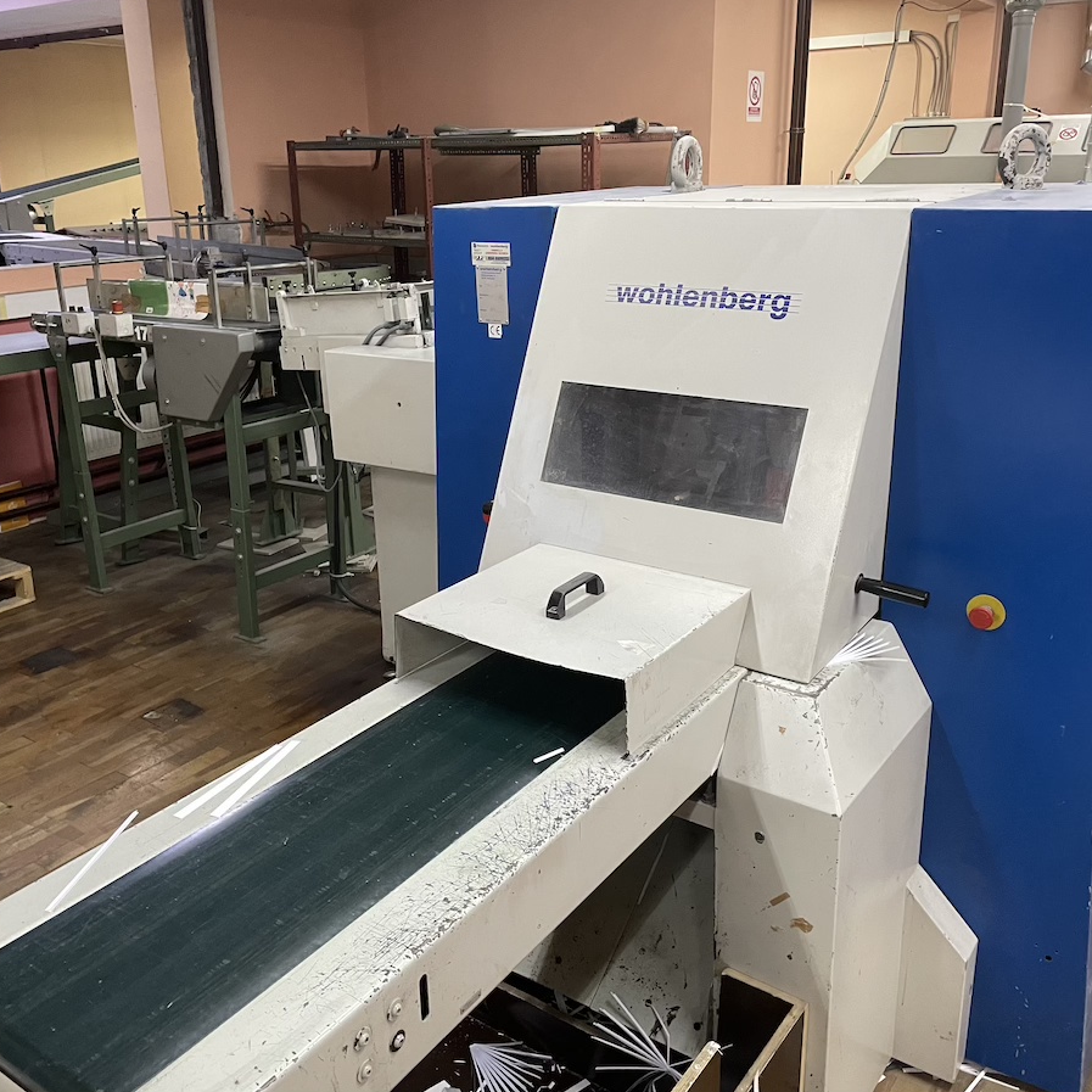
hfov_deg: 52.5
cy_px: 542
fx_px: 1106
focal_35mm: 31
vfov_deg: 52.5
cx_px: 523
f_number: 1.6
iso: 250
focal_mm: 4.2
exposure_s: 1/50
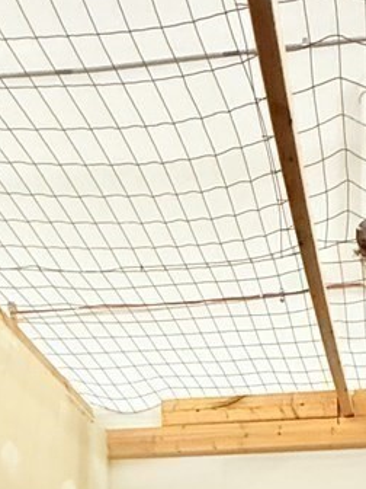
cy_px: 831
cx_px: 296
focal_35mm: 64
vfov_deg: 21.9
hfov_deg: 22.6
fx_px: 902
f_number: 2.2
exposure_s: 1/60
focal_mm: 2.22
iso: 800
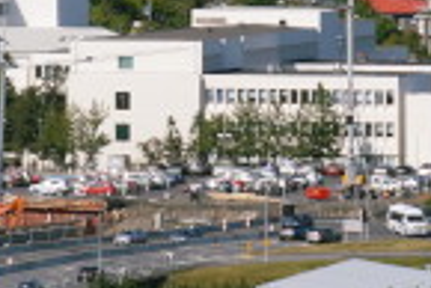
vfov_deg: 1.8
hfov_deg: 2.8
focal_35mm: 744
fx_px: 8916
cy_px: -229
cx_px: 146
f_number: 9
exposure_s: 1/400
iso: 100
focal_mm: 120
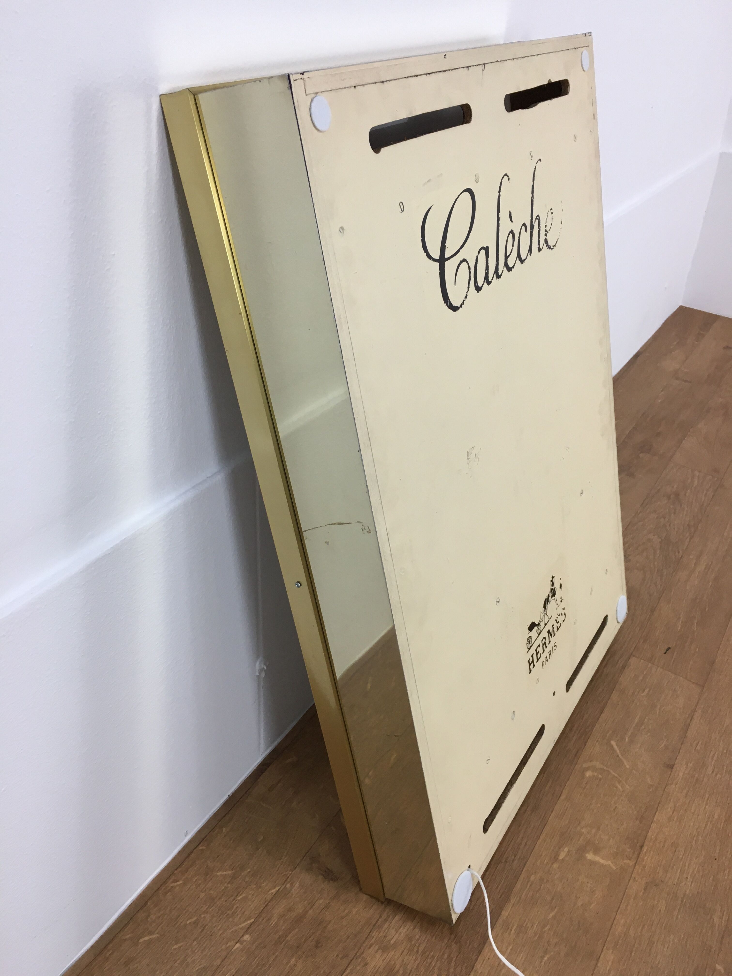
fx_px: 818
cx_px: 366
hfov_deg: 48.2
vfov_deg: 61.7
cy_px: 488
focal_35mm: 29
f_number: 2.2
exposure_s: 1/33
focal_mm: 4.15
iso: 32
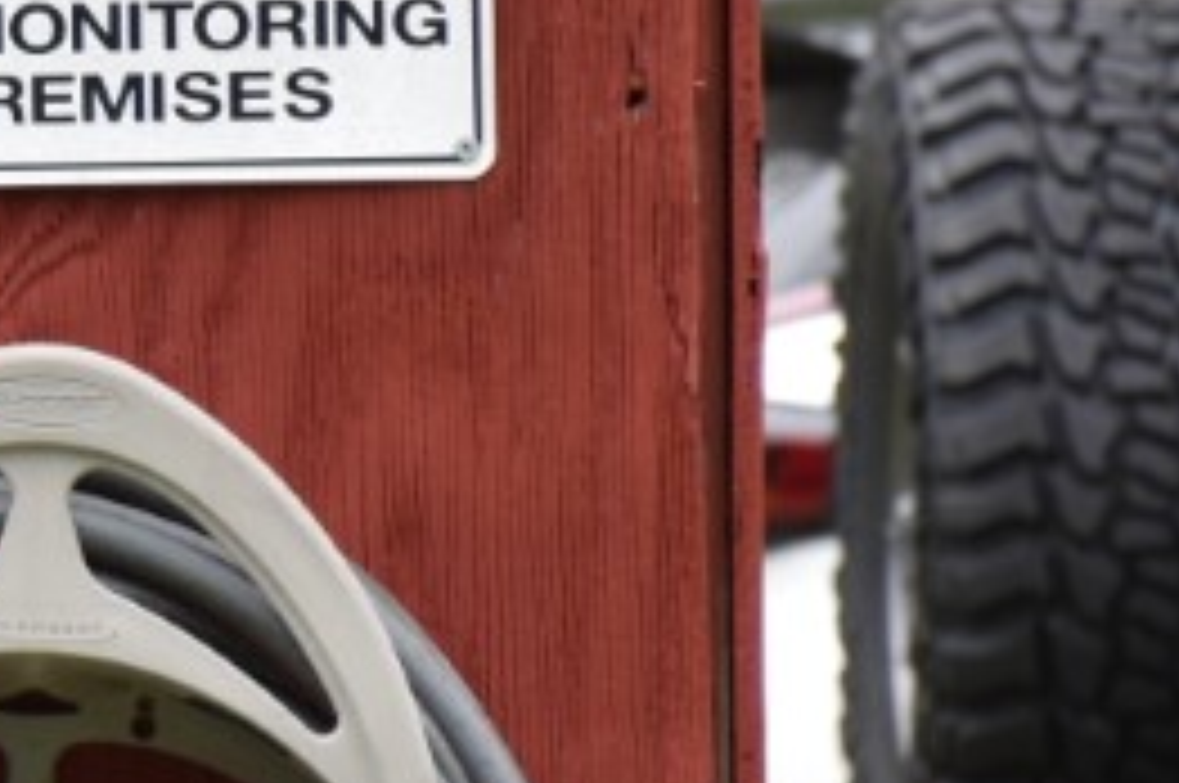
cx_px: -716
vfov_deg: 2.0
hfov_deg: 3.0
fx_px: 22674
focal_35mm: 693
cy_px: 130
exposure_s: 1/400
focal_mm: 105
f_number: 5.6
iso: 400
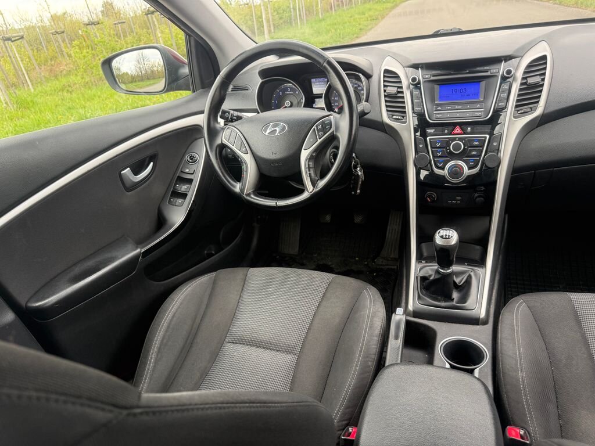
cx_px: 298
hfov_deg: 71.6
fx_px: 413
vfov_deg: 56.8
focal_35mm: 24
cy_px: 223
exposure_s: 1/121
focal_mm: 6.76
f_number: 1.78
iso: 125
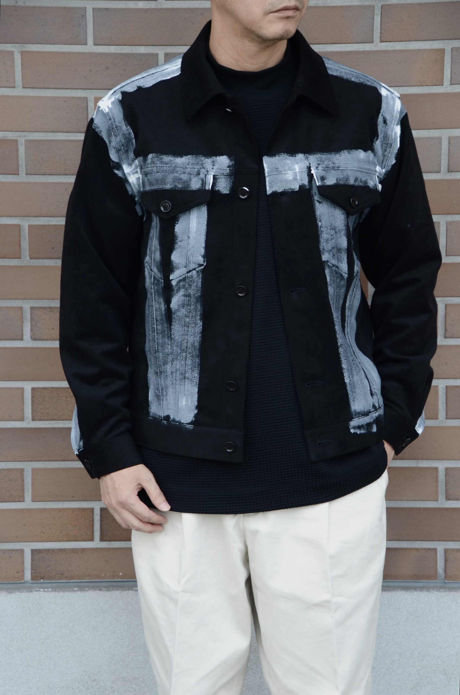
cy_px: 348
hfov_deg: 11.7
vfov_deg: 17.5
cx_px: 230
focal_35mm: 117
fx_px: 2253
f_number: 5.3
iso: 250
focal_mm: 78
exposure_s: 1/100
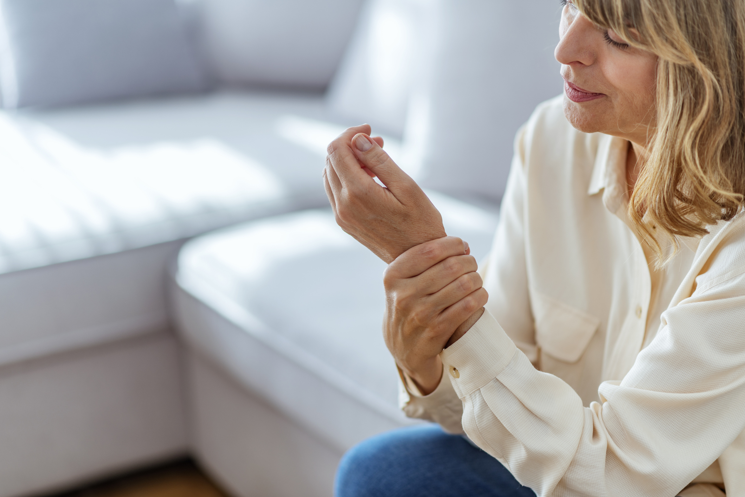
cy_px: 248
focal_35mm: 85
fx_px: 1759
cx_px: 372
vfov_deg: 16.1
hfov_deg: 23.9
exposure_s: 1/160
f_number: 2
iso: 50
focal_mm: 85
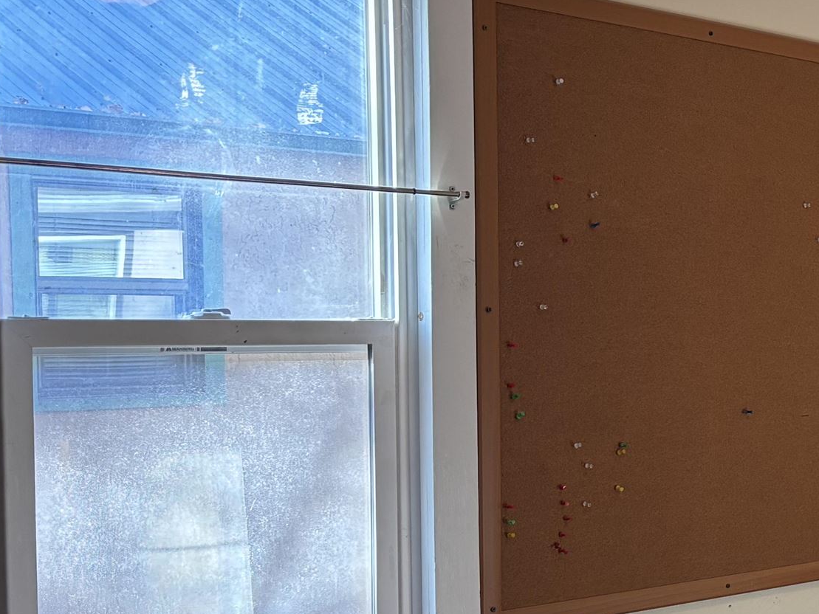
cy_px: 399
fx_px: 1704
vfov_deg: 20.4
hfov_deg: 23.2
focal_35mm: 72
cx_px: 1128
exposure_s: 1/60
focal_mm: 5.96
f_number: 1.6
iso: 100
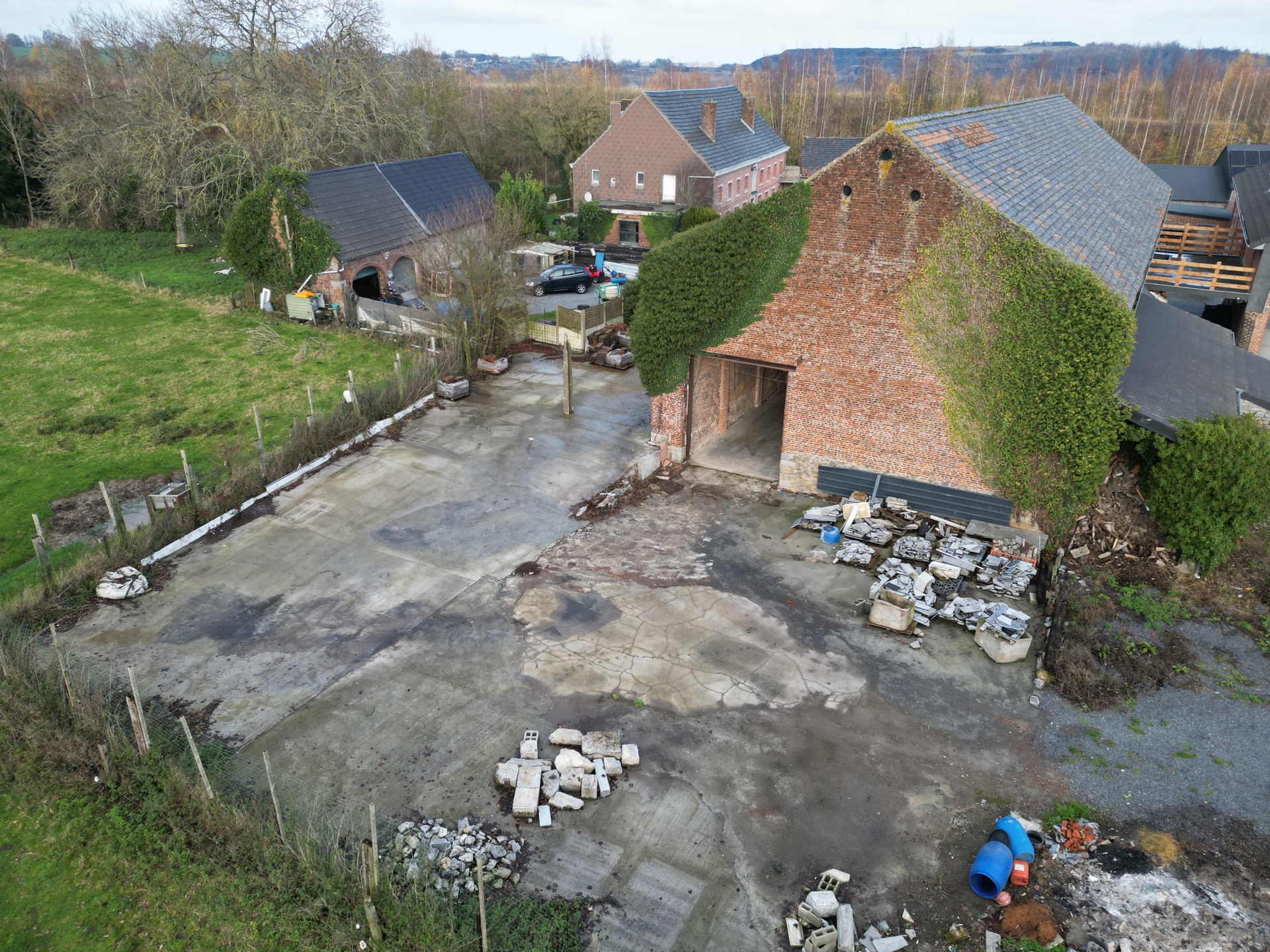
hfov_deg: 71.6
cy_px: 476
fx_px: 881
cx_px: 635
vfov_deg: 56.8
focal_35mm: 24
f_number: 1.7
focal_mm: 6.72
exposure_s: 1/500
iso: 200
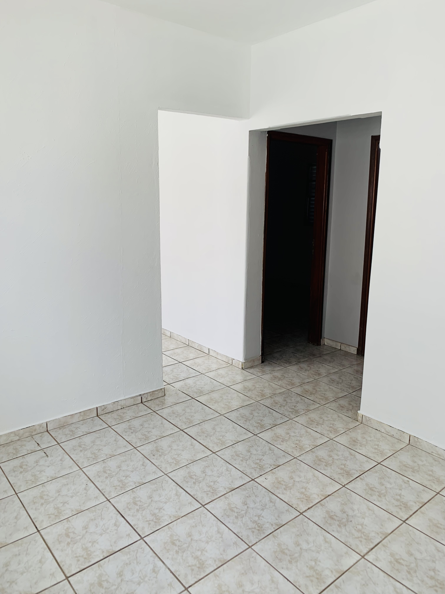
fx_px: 446
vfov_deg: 67.3
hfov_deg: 53.1
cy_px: 297
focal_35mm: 26
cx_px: 222
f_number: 1.8
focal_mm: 4.25
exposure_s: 1/122
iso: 25
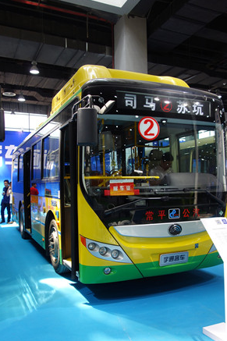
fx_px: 303
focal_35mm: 32
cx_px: 116
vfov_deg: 58.7
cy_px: 183
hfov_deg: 41.1
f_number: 1.8
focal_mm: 10.4
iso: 125
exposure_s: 1/60
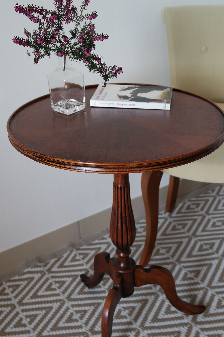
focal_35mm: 42
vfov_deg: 46.4
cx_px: 150
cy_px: 182
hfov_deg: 31.6
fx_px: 392
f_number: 3.5
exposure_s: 1/40
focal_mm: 20
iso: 200
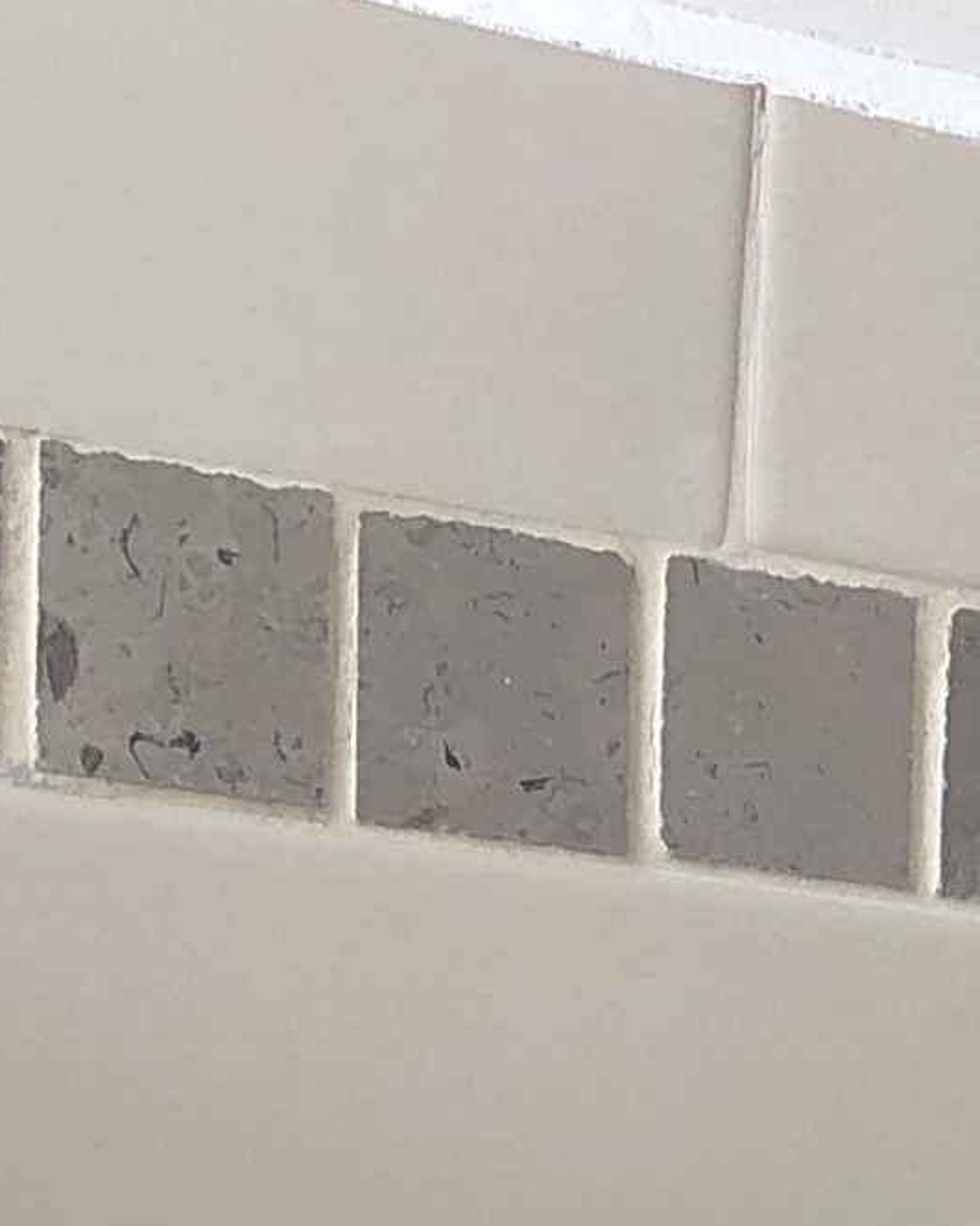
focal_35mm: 166
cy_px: 2419
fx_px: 6020
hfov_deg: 8.6
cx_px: 2191
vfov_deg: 10.7
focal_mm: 4
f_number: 1.8
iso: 25
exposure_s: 1/40
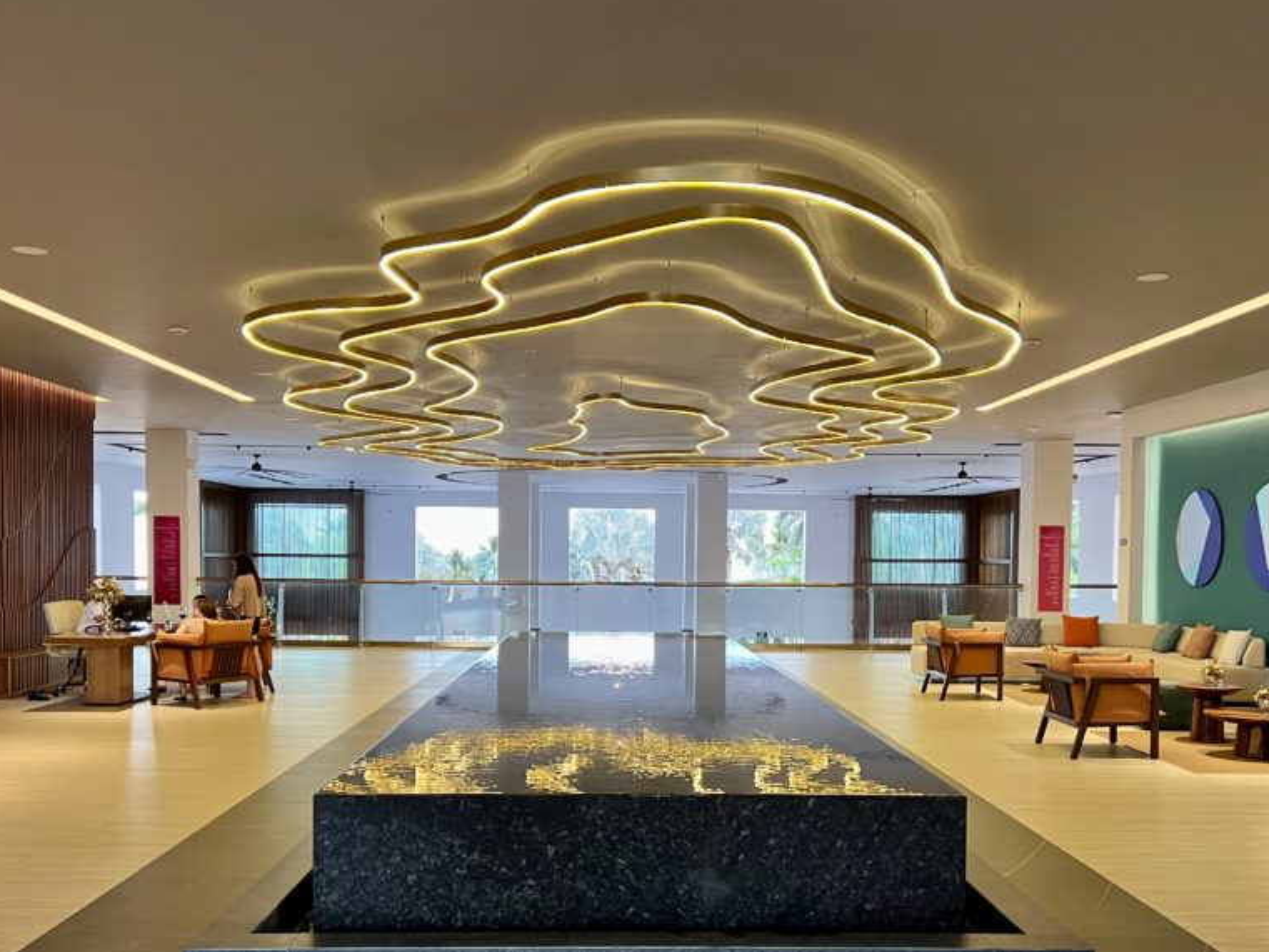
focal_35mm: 35
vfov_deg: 40.4
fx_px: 1283
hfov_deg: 52.6
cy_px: 604
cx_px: 659
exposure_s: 1/60
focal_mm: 5.7
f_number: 1.5
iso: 250
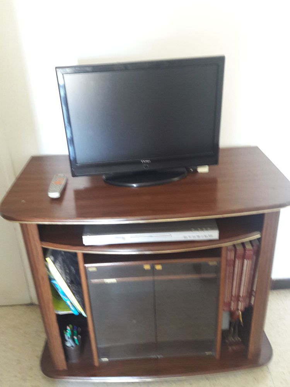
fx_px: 313
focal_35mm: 28
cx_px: 145
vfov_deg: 63.4
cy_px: 194
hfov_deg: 49.7
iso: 250
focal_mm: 3.7
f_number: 1.9
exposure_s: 1/17
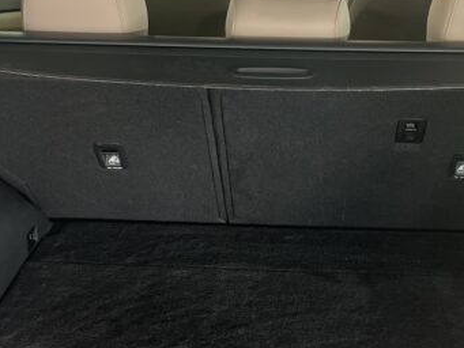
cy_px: 215
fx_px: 818
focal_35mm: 61
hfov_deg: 31.6
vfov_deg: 24.0
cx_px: 280
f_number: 1.5
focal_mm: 5.7
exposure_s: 1/60
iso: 250
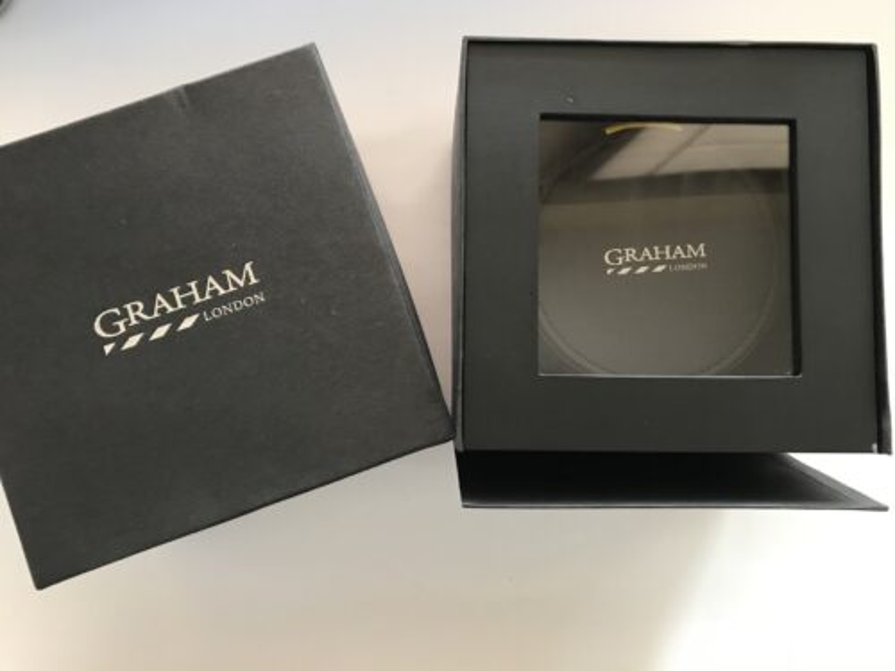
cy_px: 336
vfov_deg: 49.7
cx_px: 448
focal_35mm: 28
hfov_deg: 63.4
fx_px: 724
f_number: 1.8
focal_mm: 3.99
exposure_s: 1/17
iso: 64
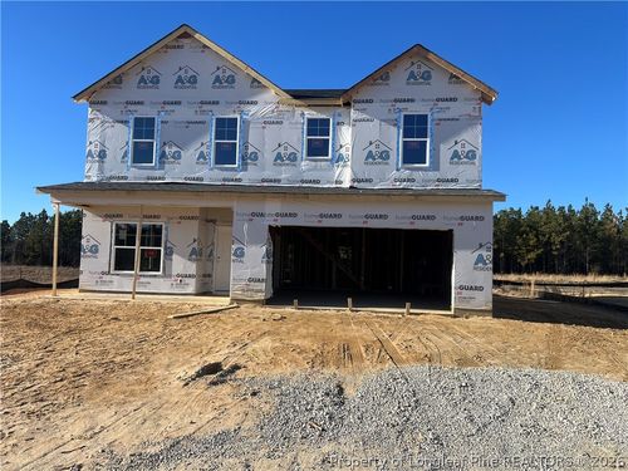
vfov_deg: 53.1
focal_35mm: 26
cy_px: 236
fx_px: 472
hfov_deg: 67.3
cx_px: 314
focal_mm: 5.7
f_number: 1.5
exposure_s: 1/3831
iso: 50
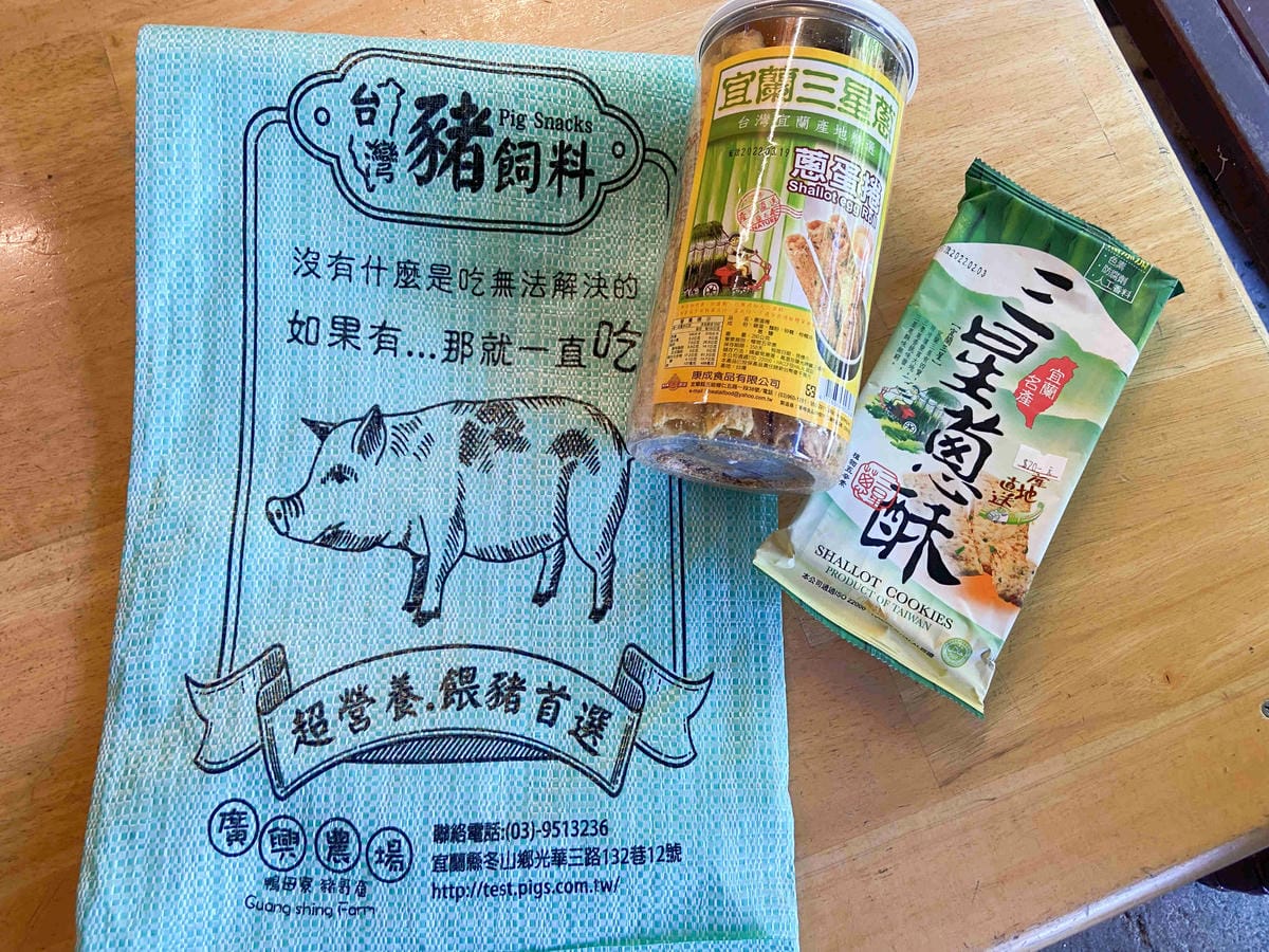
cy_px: 476
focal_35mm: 26
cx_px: 634
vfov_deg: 53.1
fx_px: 953
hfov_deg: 67.3
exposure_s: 1/60
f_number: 1.8
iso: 100
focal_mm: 4.25
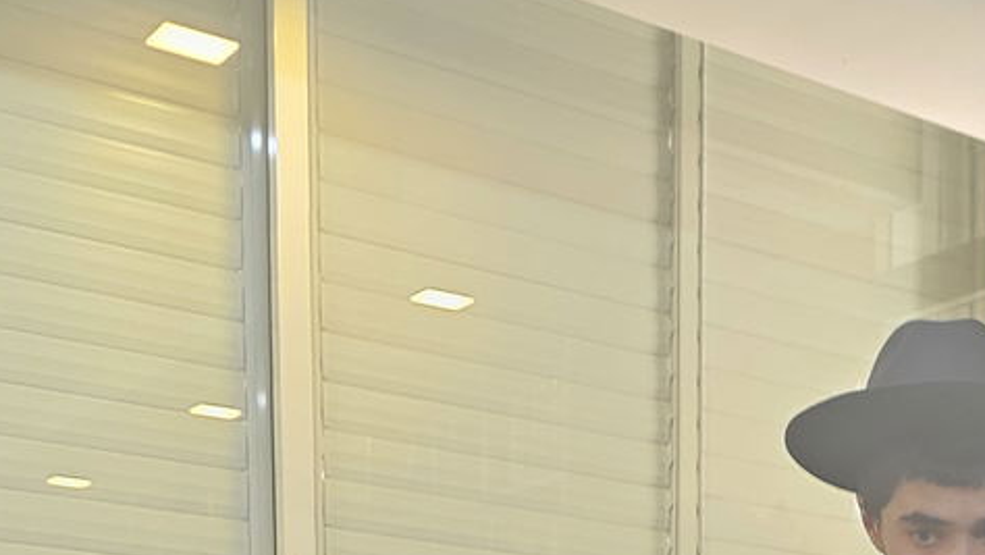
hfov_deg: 25.2
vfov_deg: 14.3
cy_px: 1012
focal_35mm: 74
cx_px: 1230
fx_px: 1933
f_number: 1.7
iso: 500
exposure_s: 1/100
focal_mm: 6.3
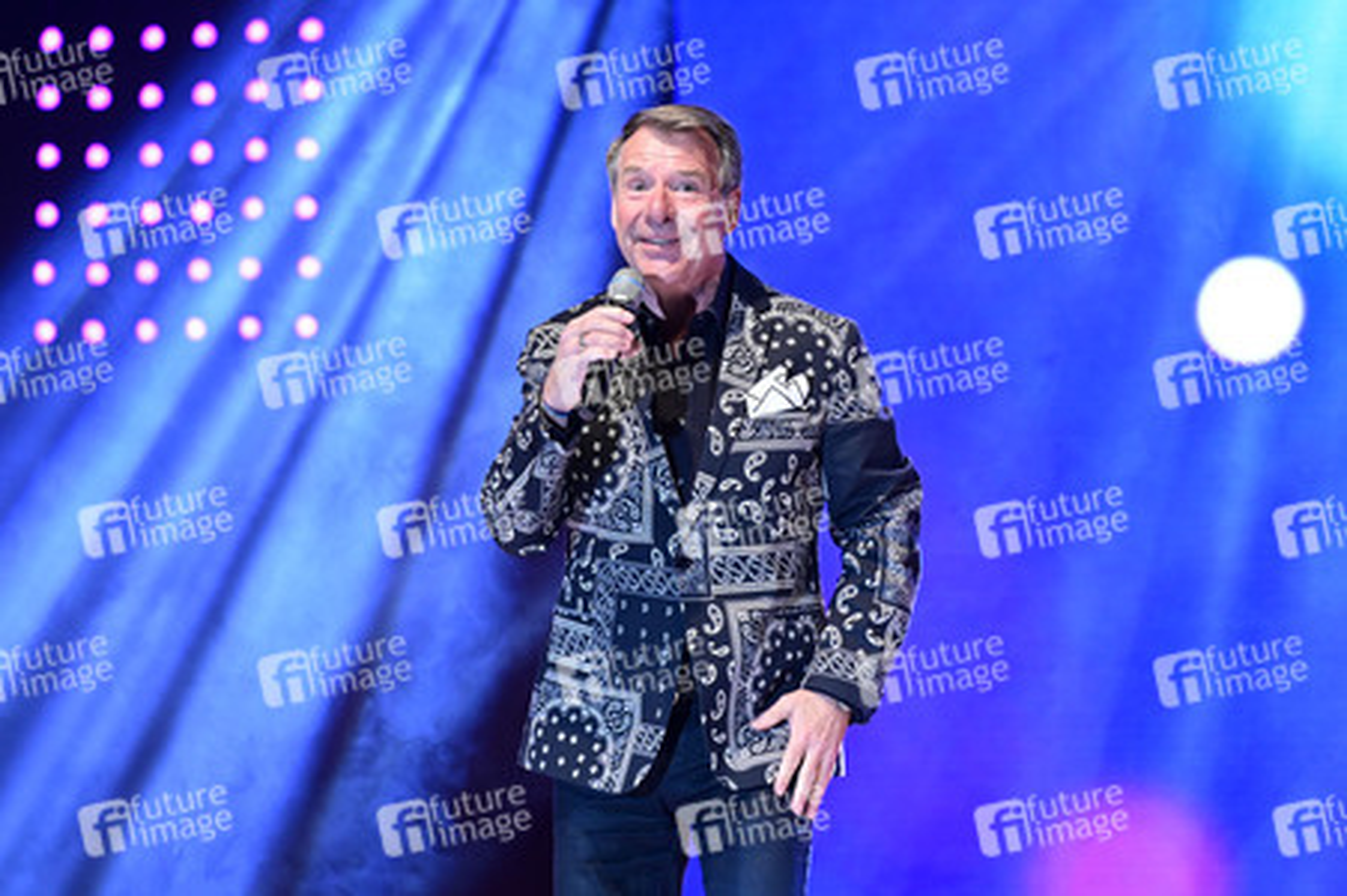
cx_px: 674
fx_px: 7478
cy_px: 448
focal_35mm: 200
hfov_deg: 10.3
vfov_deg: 6.9
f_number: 3.2
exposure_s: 1/200
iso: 2500
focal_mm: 200
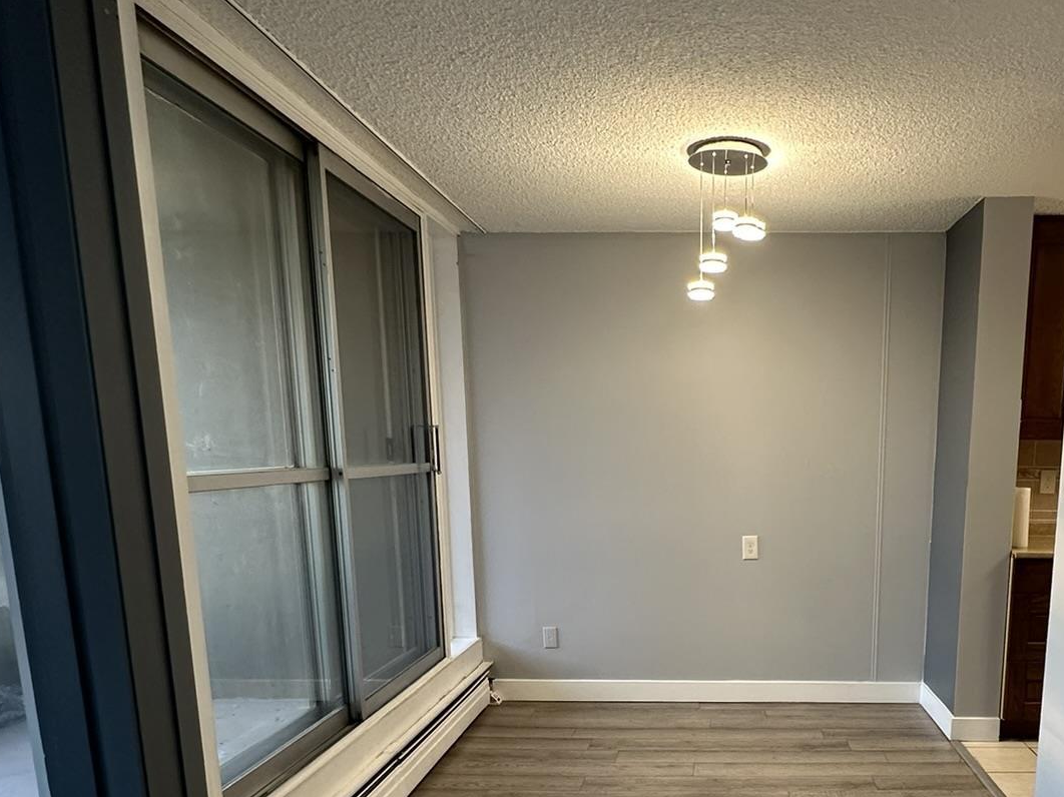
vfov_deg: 49.4
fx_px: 830
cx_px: 723
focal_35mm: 27
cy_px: 591
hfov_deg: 63.4
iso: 200
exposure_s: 1/60
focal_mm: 2.22
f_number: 2.2
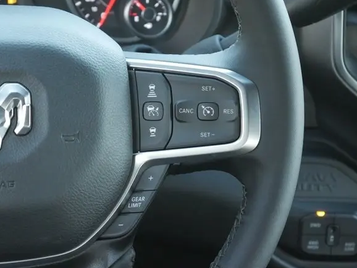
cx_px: 193
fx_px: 960
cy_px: 121
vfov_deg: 15.9
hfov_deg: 21.1
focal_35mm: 93
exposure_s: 1/100
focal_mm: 42
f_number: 5.6
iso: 3200
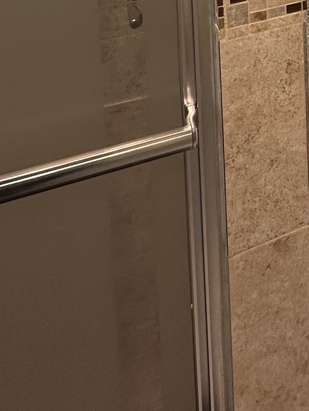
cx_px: 418
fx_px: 595
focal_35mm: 50
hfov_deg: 24.7
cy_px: -175
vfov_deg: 28.2
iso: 80
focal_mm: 2.22
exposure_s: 1/120
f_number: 2.2
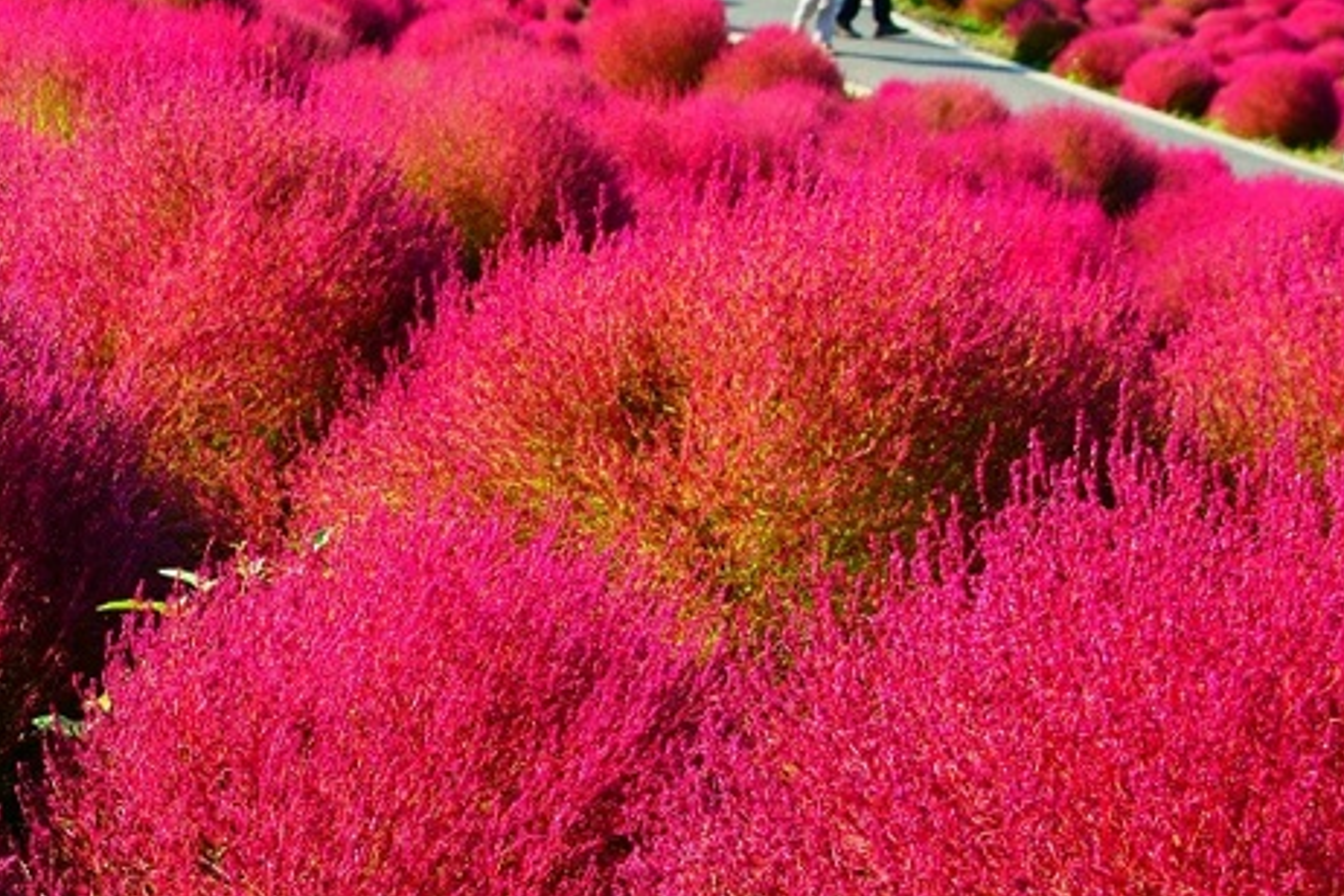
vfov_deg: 14.7
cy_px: 431
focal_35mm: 93
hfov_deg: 21.7
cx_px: 294
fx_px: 3472
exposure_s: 1/60
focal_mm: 28
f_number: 10
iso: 250
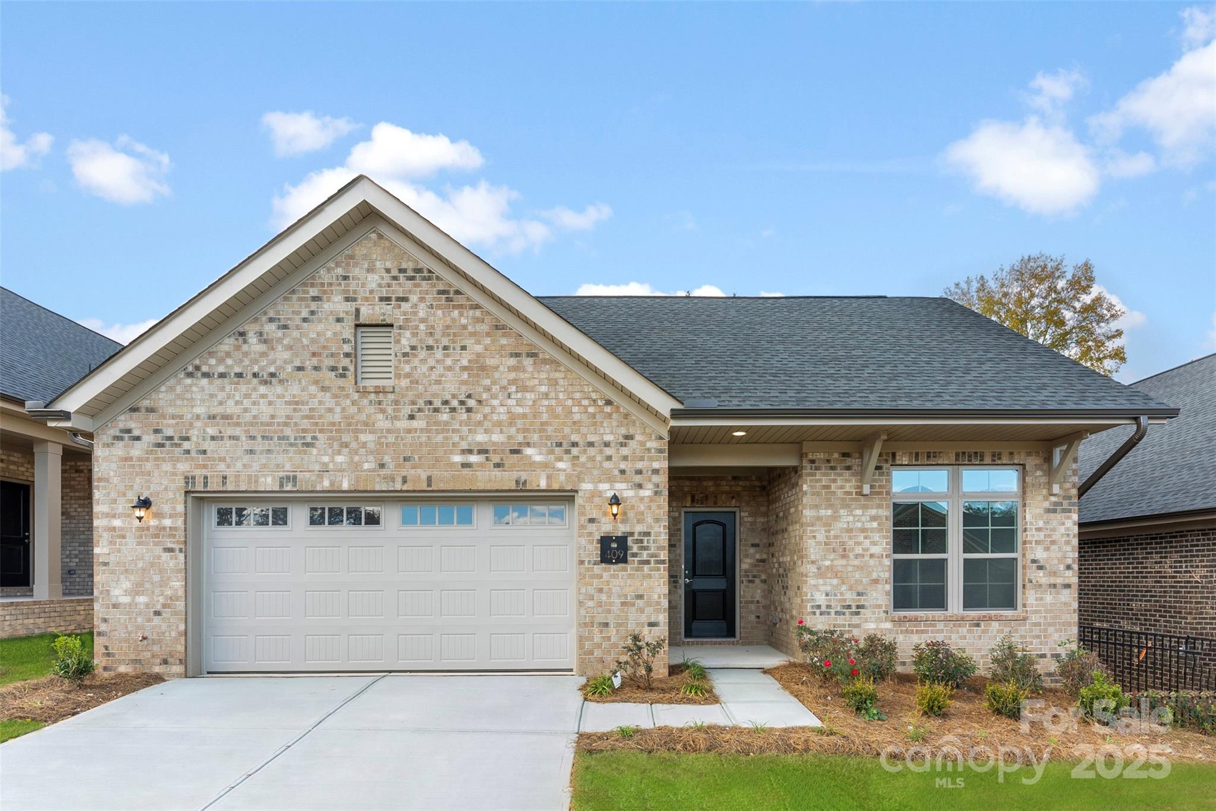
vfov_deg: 70.5
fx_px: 574
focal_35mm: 17
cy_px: 406
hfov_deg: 93.3
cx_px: 608
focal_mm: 17
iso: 1600
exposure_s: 1/125
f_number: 9
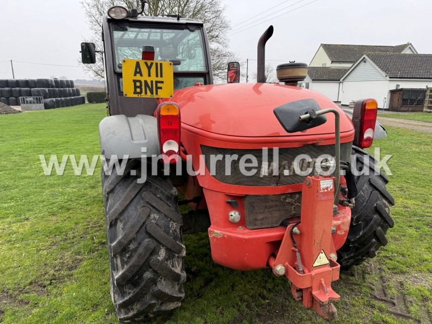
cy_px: 162
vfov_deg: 56.8
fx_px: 300
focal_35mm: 24
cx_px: 216
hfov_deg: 71.6
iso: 100
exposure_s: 1/156
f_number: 1.78
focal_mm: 6.76
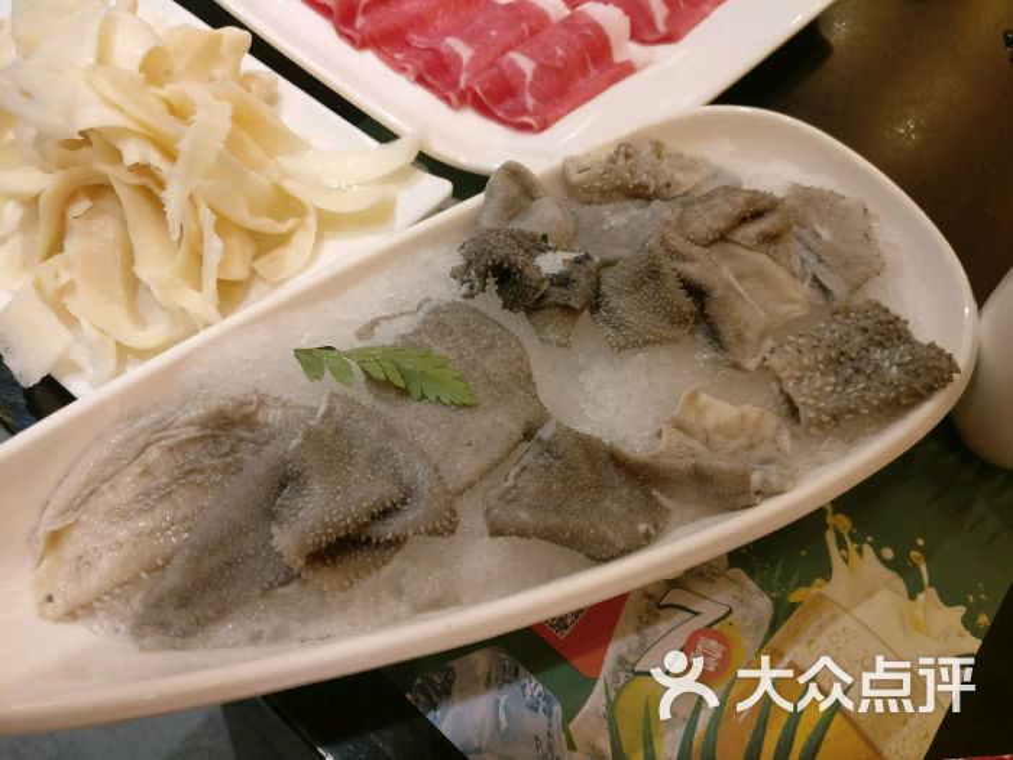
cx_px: 506
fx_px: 819
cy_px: 380
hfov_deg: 63.4
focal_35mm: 28
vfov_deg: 49.7
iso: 500
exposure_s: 1/20
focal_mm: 4.26
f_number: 2
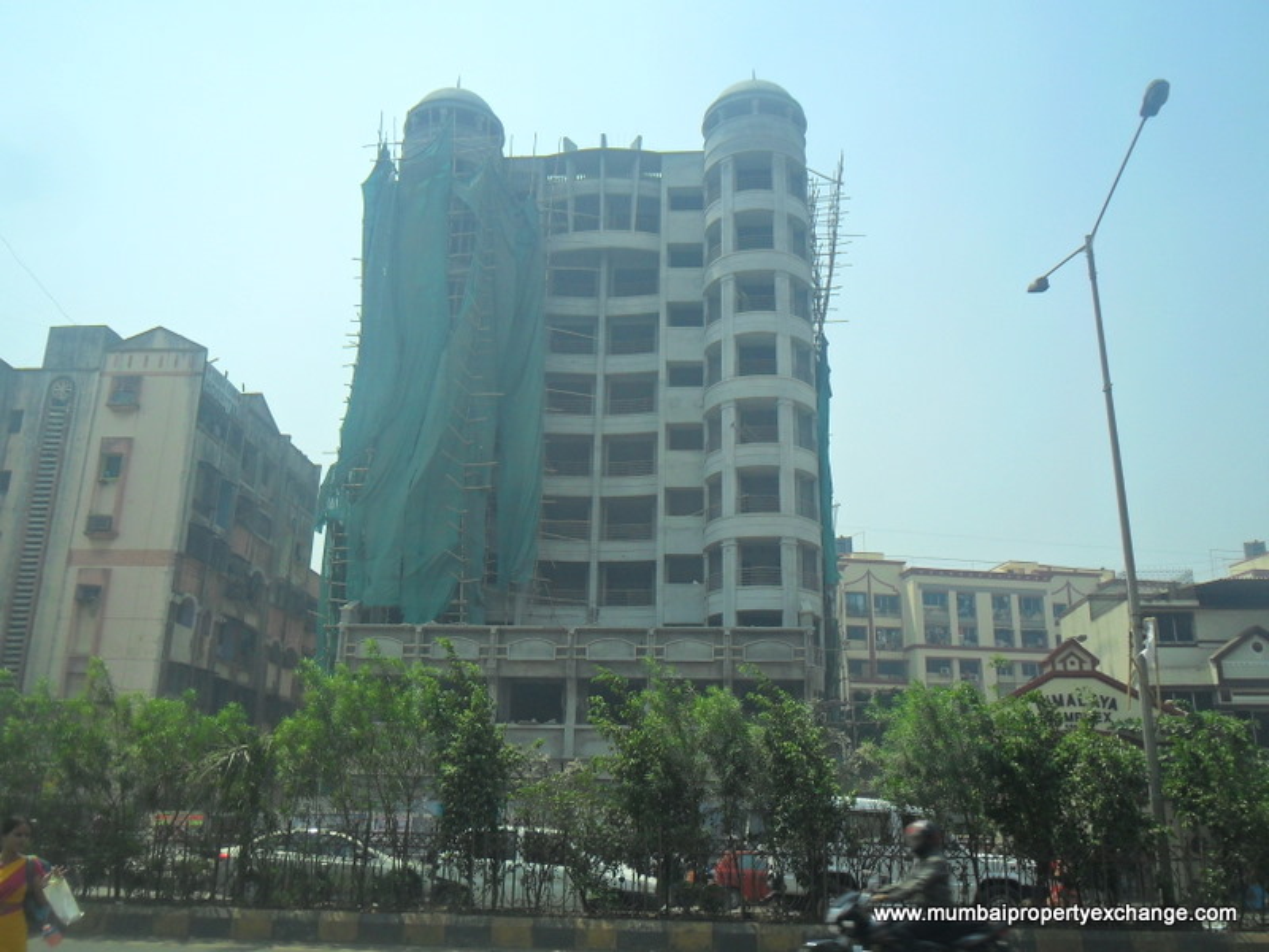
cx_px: 634
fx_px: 1173
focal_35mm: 32
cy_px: 476
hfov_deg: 56.8
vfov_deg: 44.2
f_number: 9.4
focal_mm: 5.7
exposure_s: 1/180
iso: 100
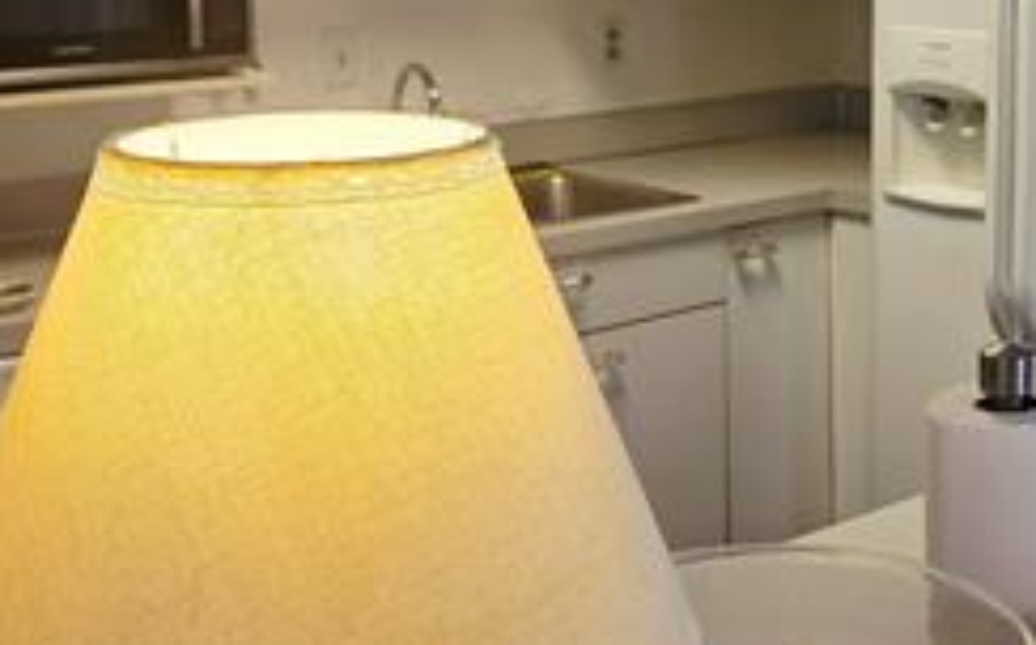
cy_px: 93
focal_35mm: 64
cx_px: 985
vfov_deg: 20.0
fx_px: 1805
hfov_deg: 30.2
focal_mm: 5.4
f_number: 1.8
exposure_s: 1/120
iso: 50
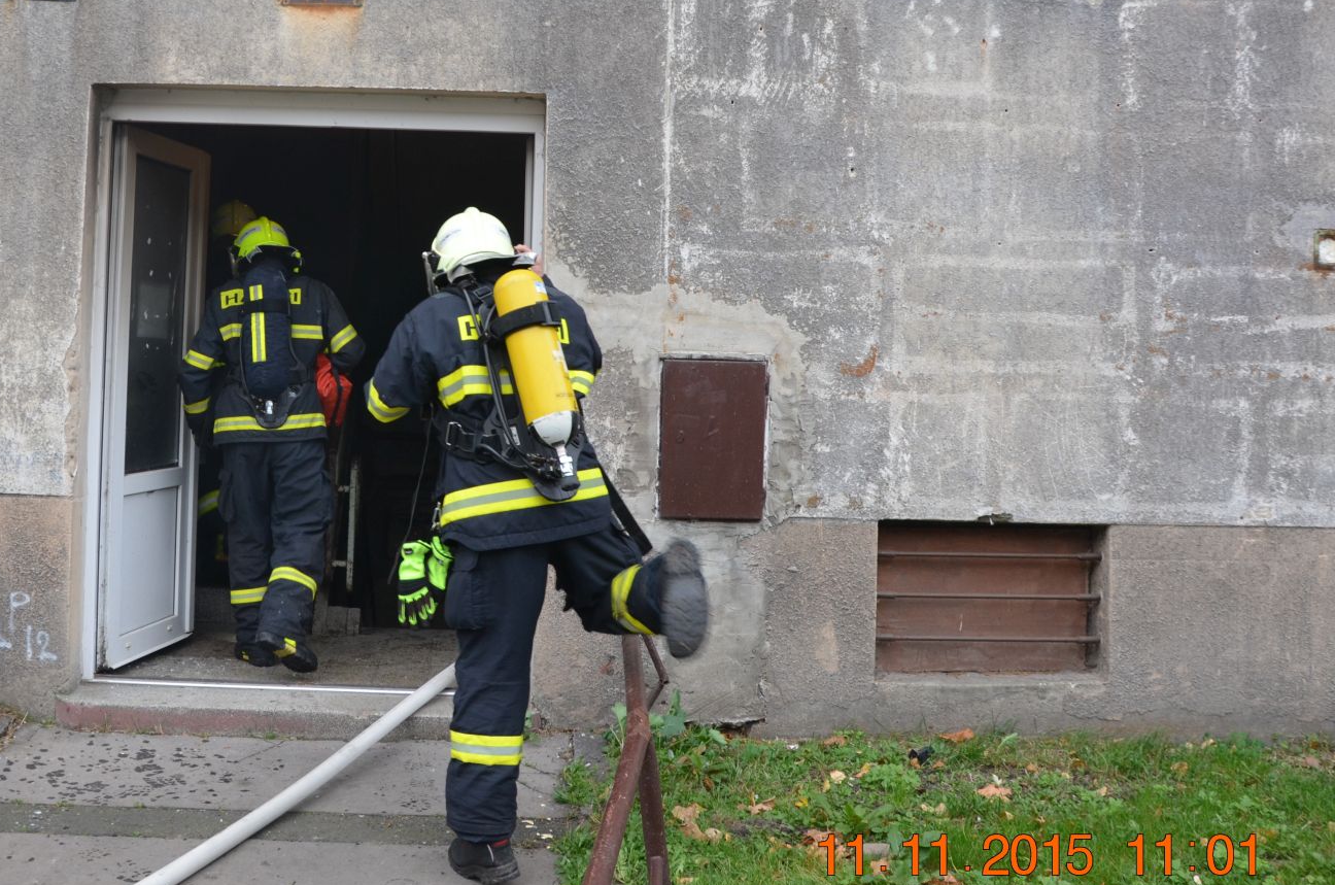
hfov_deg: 47.9
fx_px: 1481
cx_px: 461
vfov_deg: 33.0
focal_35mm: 40
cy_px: 300
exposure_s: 1/125
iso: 320
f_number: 5.6
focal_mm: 18
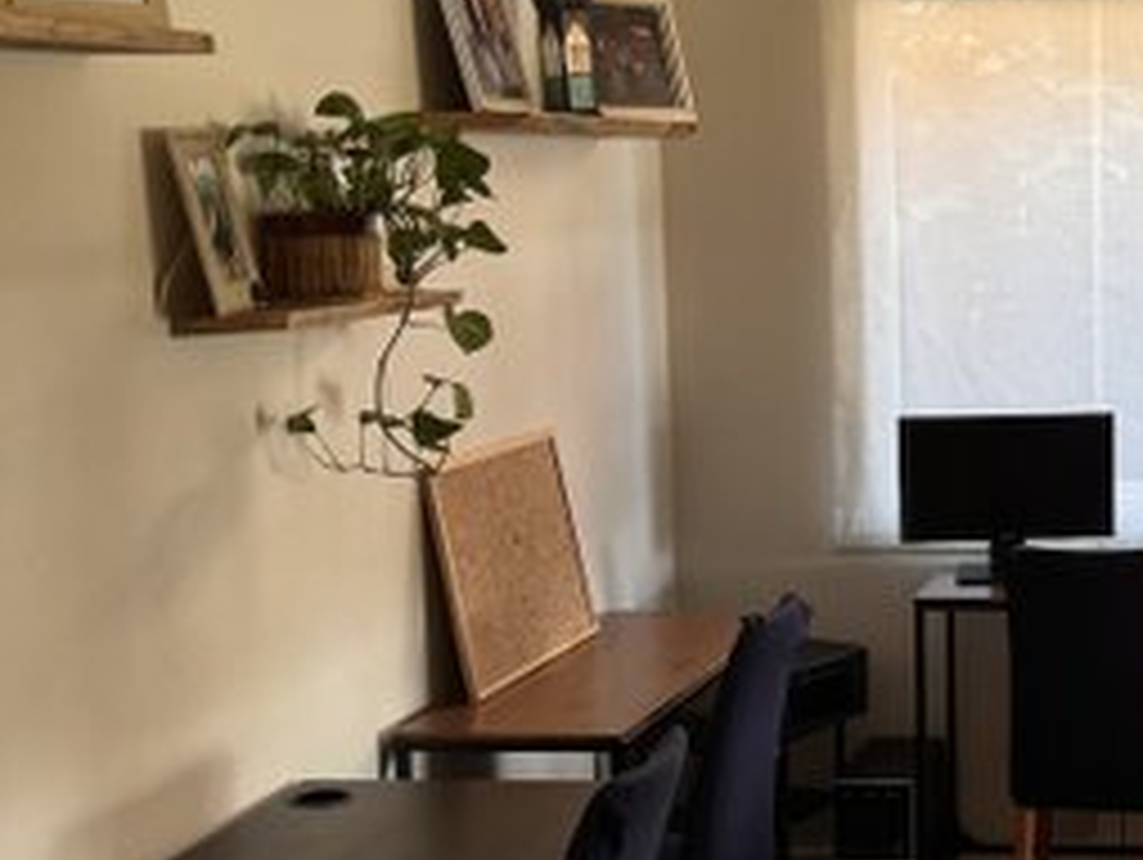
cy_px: 428
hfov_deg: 26.8
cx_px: 1170
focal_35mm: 68
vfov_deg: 21.7
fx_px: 2247
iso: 160
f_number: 1.78
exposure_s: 1/121
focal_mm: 6.76
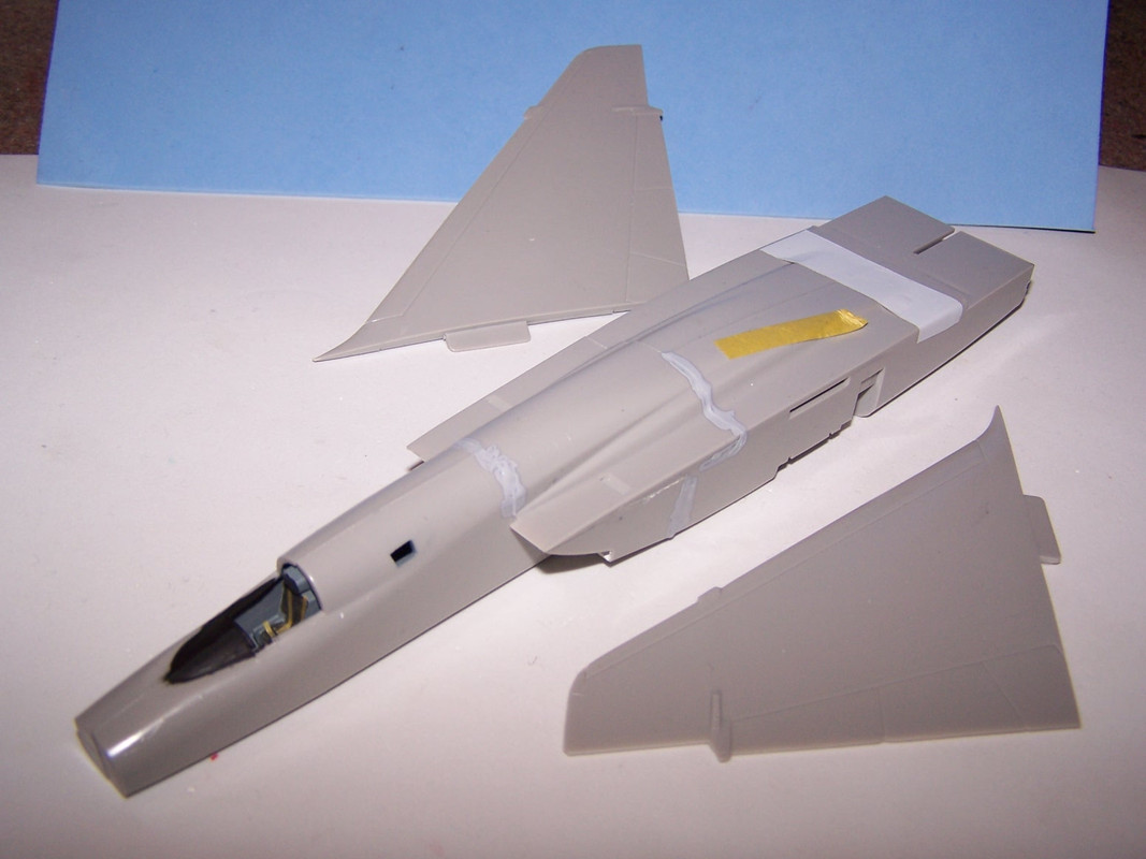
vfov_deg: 37.7
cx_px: 573
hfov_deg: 49.0
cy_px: 430
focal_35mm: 38
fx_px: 1258
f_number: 2.8
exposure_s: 1/60
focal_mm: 6.3
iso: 80
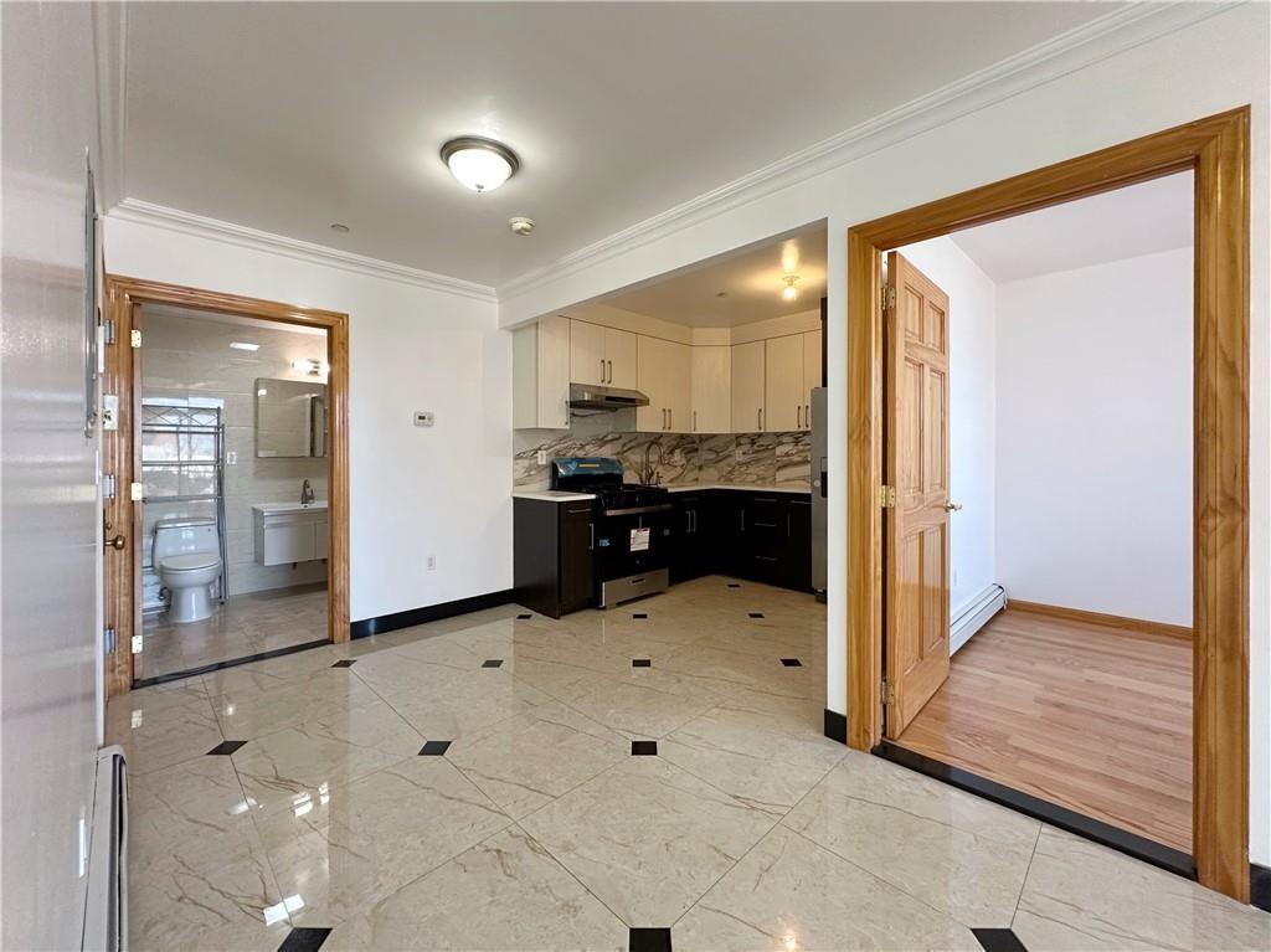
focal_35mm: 14
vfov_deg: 85.6
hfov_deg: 102.1
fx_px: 514
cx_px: 636
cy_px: 476
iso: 250
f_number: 2.2
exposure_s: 1/120
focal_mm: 2.22
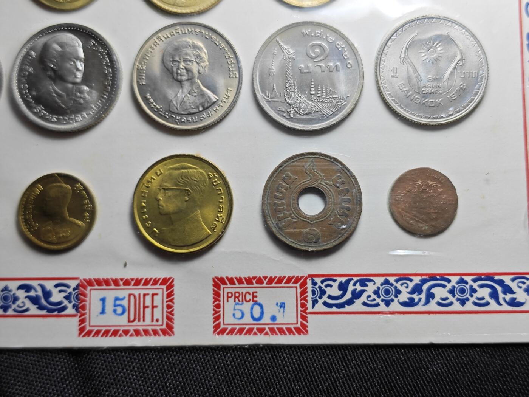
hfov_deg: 38.9
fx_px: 749
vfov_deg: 29.7
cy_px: 198
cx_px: 264
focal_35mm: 49
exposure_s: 1/100
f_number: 1.6
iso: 64
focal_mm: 5.84
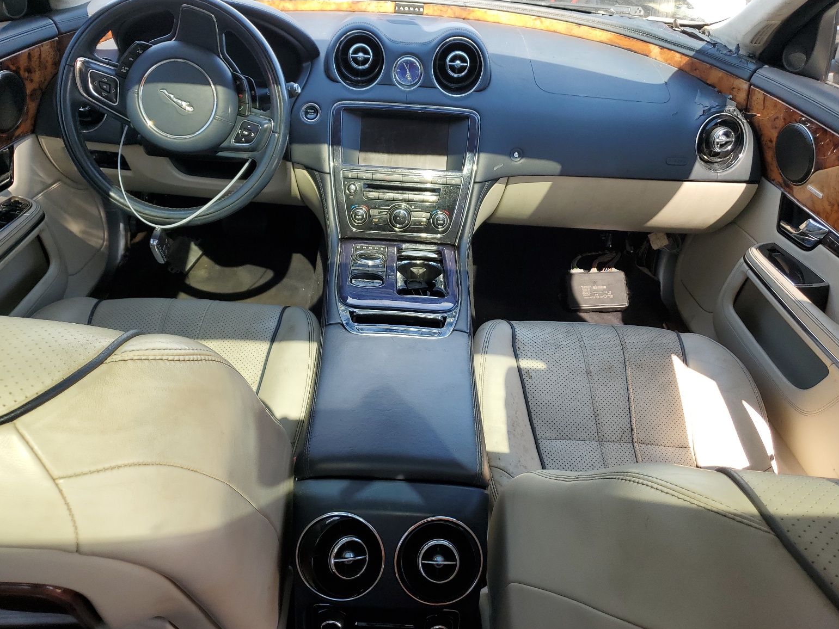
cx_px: 409
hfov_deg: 65.3
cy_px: 317
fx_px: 654
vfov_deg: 51.4
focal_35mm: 27
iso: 50
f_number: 1.5
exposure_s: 1/270
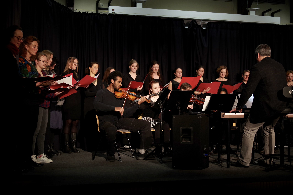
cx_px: 146
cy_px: 98
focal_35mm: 50
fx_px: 407
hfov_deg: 39.6
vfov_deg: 27.0
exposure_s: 1/80
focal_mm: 50
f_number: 3.2
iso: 800
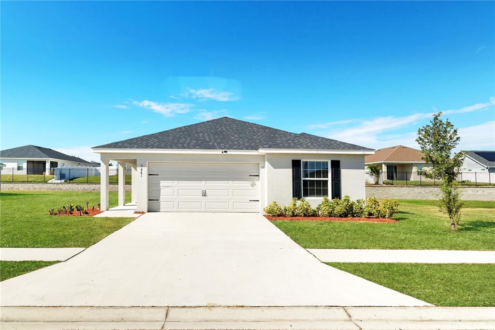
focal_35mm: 24
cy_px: 165
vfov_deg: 53.1
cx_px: 248
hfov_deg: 73.8
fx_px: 330
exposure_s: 1/160
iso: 160
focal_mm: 16
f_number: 4
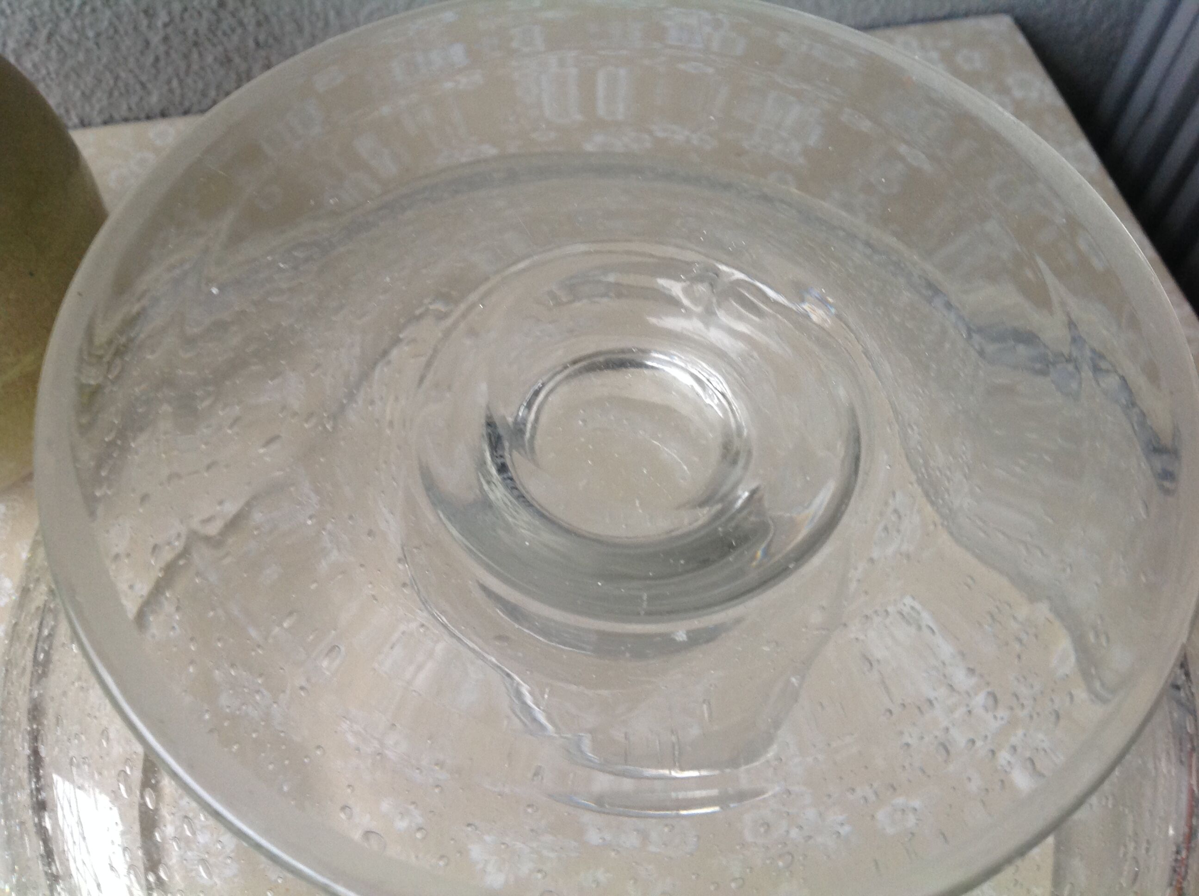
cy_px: 448
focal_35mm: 35
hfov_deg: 52.7
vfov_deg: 40.6
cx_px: 600
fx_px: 1211
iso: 100
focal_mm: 4.28
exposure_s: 1/15
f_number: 2.4
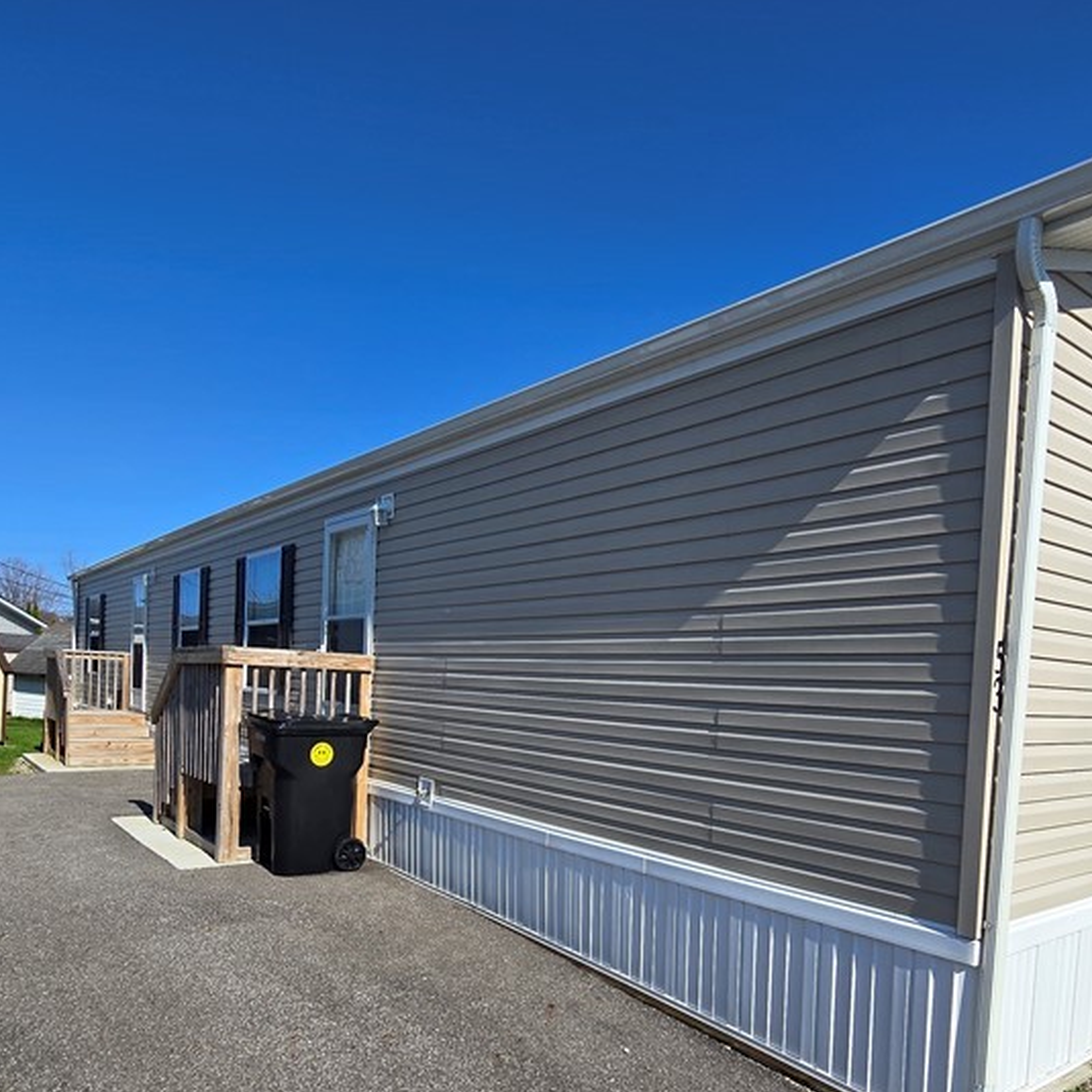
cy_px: 704
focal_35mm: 22
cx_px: 512
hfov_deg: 69.6
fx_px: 785
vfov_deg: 68.2
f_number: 2.2
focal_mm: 2.2
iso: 50
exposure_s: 1/2760
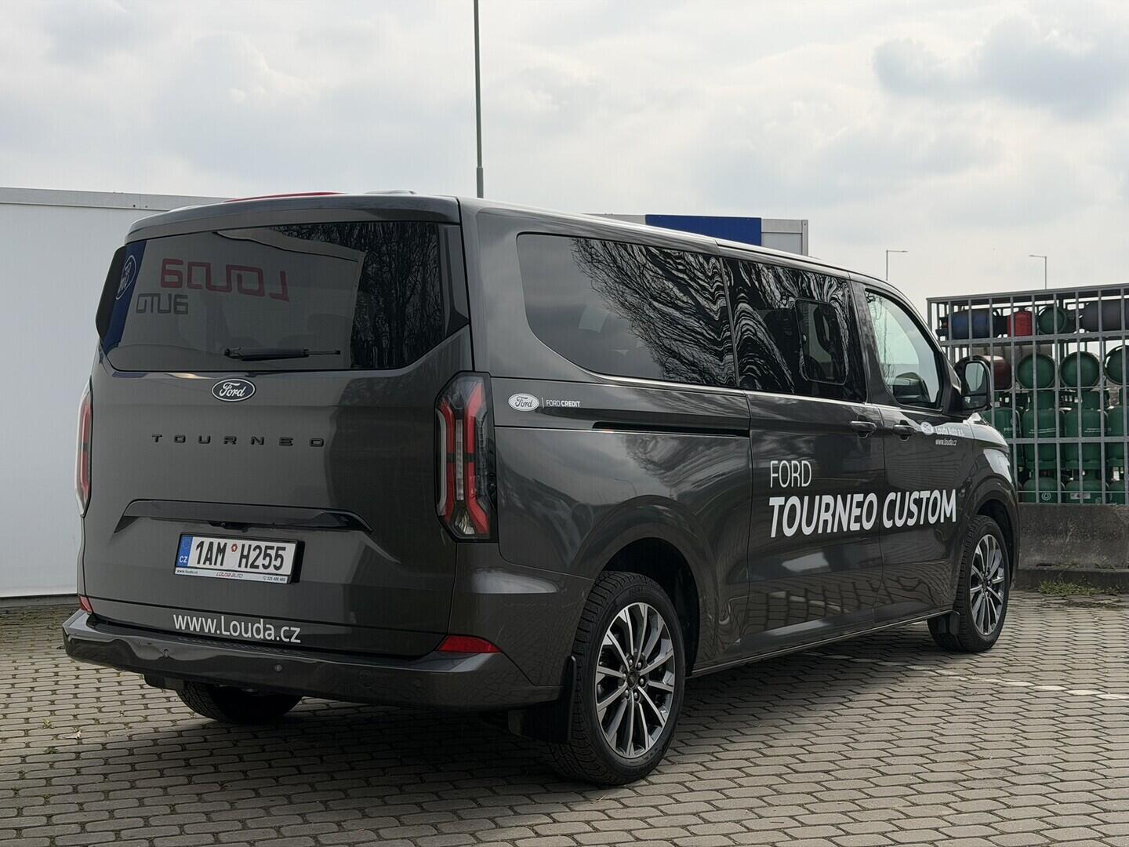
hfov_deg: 39.7
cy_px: 424
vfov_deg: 30.3
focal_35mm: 48
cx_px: 564
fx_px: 1566
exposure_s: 1/6024
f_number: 1.78
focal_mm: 6.76
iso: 64
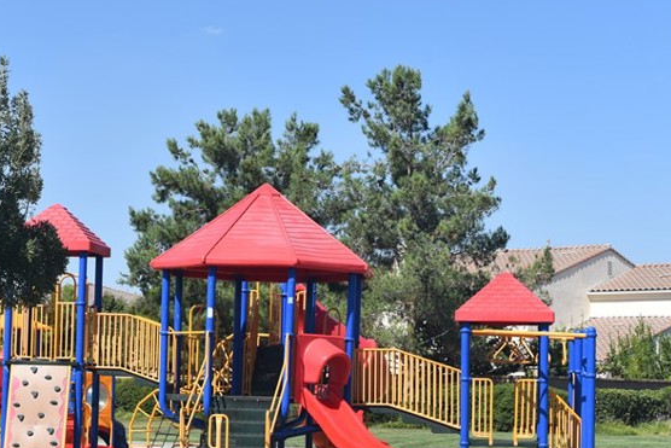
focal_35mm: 94
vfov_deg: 14.5
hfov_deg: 21.6
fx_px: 1752
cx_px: 218
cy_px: 342
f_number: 9
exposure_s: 1/320
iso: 125
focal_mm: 34
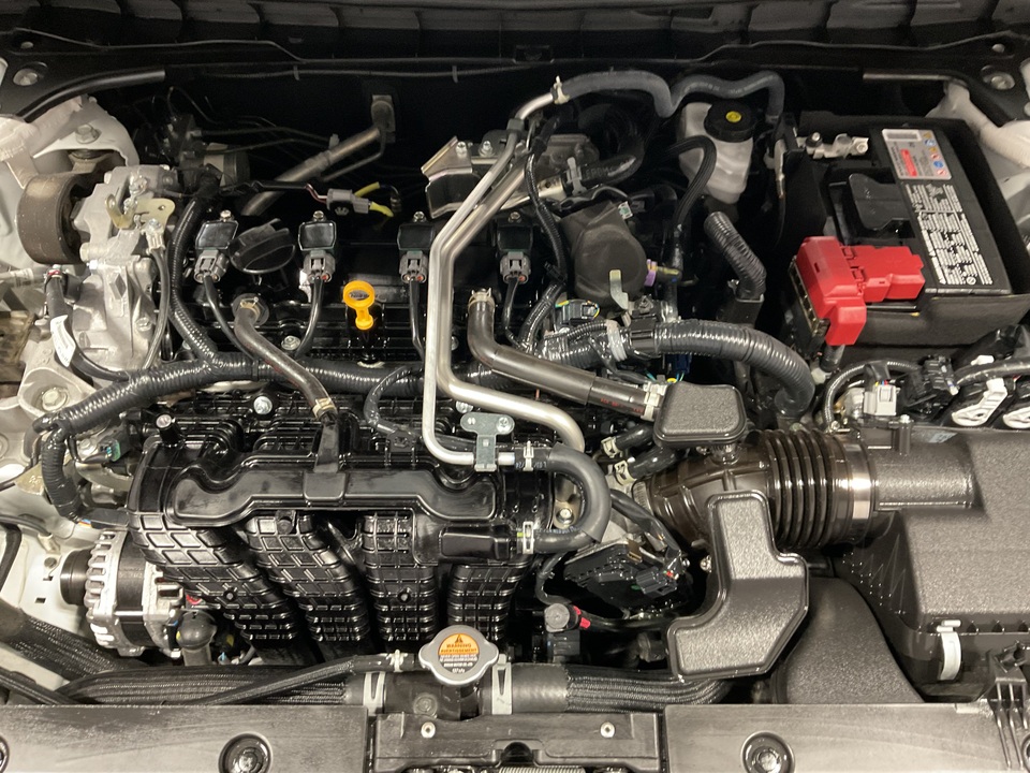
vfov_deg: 48.2
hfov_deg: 61.7
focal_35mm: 29
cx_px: 515
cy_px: 386
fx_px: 863
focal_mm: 3
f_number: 1.8
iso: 320
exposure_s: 1/33
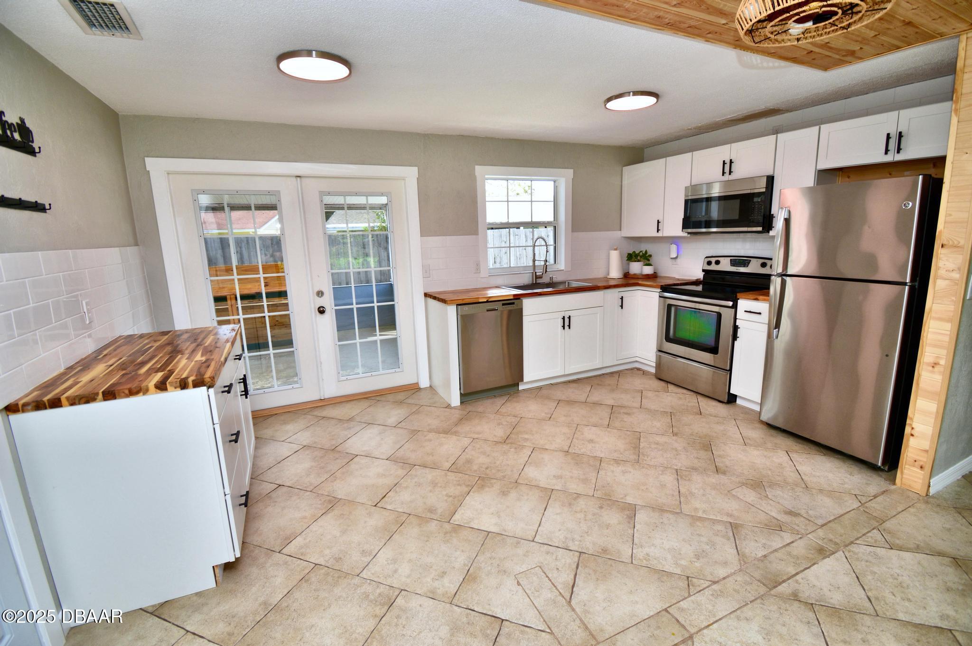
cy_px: 323
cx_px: 486
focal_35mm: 15
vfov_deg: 77.2
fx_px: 405
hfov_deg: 100.4
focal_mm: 10
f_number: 5
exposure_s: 1/50
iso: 180
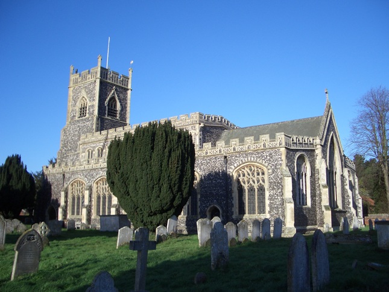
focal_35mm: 35
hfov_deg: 52.6
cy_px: 146
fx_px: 393
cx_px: 194
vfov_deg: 40.7
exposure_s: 1/800
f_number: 2.6
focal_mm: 5.8
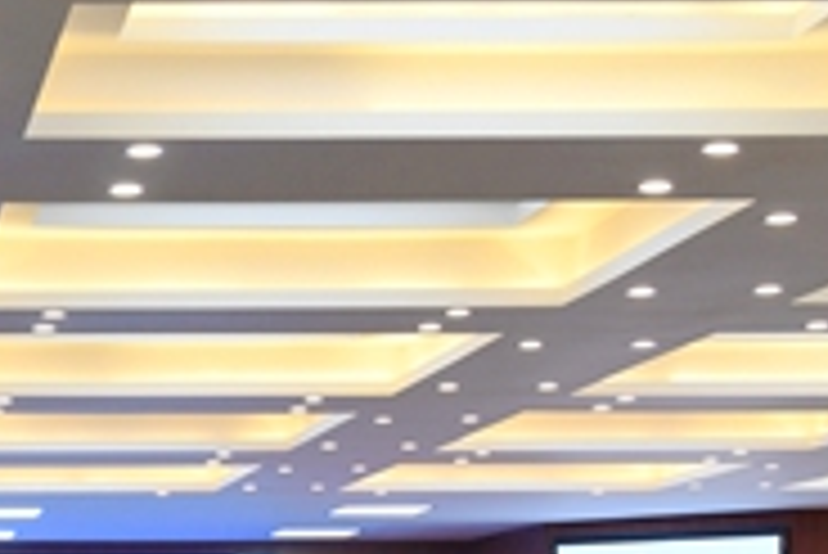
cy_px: 757
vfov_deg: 12.0
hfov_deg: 17.6
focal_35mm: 111
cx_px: -140
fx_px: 2555
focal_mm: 34
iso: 1000
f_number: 6.3
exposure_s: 1/160
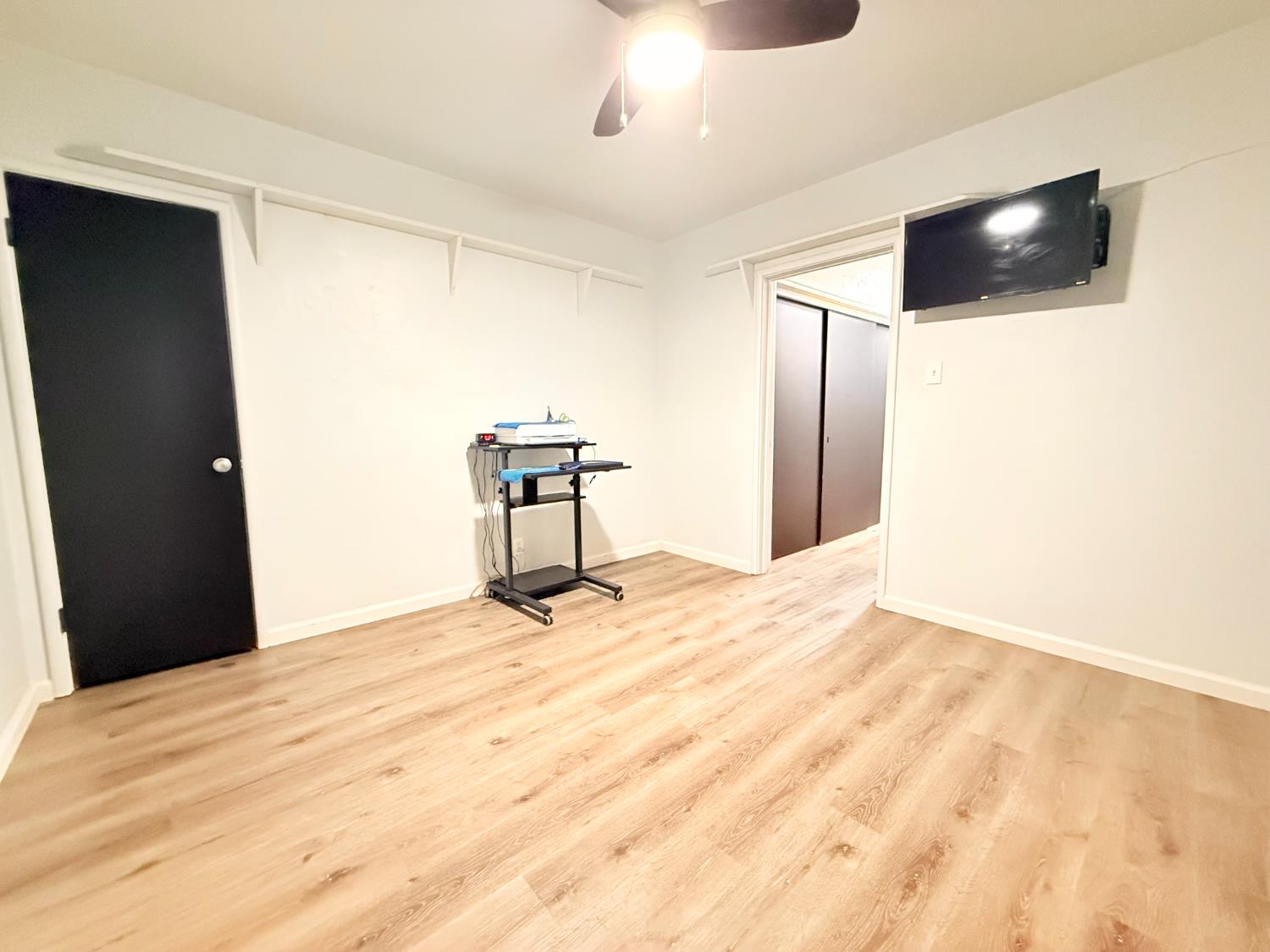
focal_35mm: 14
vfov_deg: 85.7
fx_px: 514
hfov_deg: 102.1
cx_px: 635
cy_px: 476
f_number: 2.2
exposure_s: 1/40
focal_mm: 2.22
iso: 1000
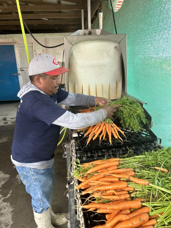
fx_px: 171
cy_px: 114
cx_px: 86
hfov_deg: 53.1
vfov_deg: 67.3
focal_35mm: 26
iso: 50
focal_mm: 5.7
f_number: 1.5
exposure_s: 1/157
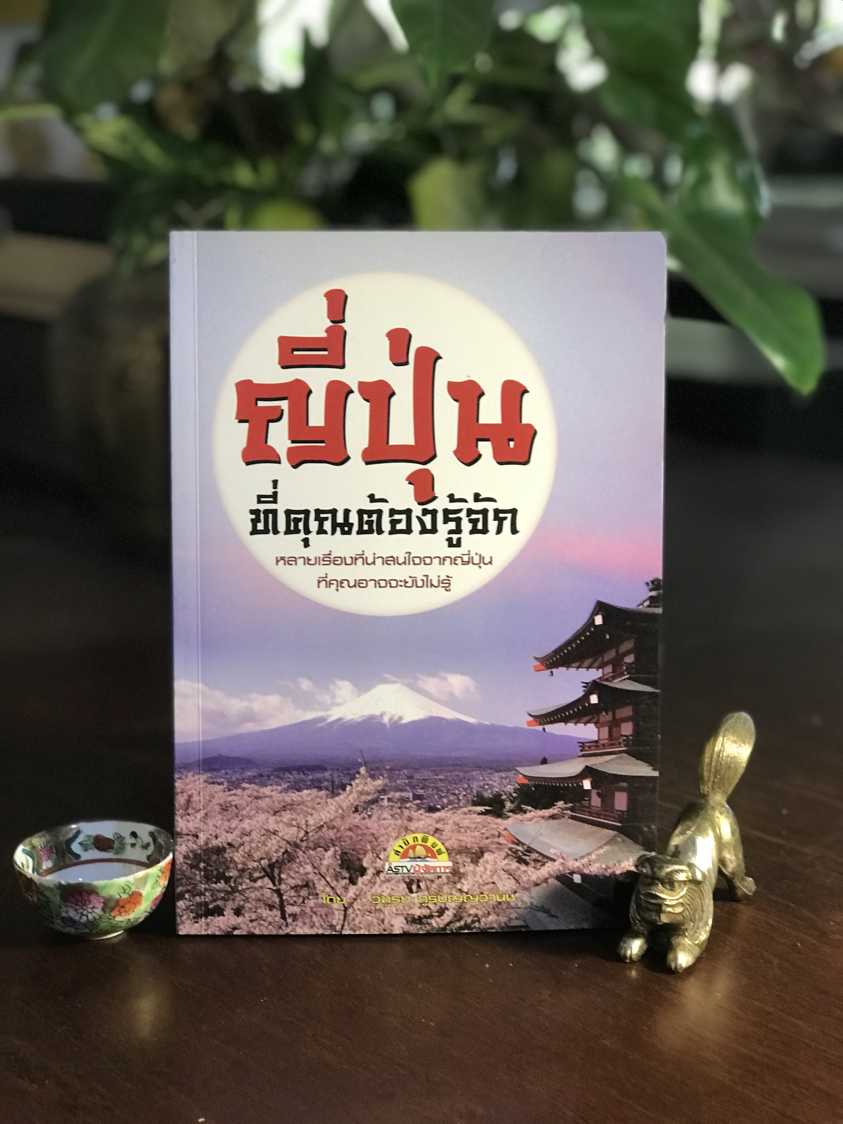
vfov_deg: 33.8
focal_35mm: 57
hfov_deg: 25.7
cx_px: 422
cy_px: 562
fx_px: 1851
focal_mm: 6.6
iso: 250
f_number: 2.8
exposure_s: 1/50
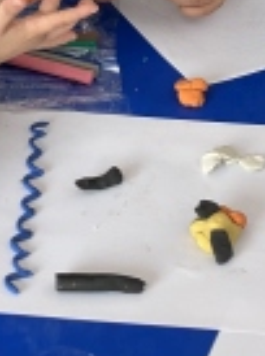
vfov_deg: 22.1
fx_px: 841
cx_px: 49
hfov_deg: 17.7
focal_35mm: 82
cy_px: -73
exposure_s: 1/75
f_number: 1.8
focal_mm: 3.99
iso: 80
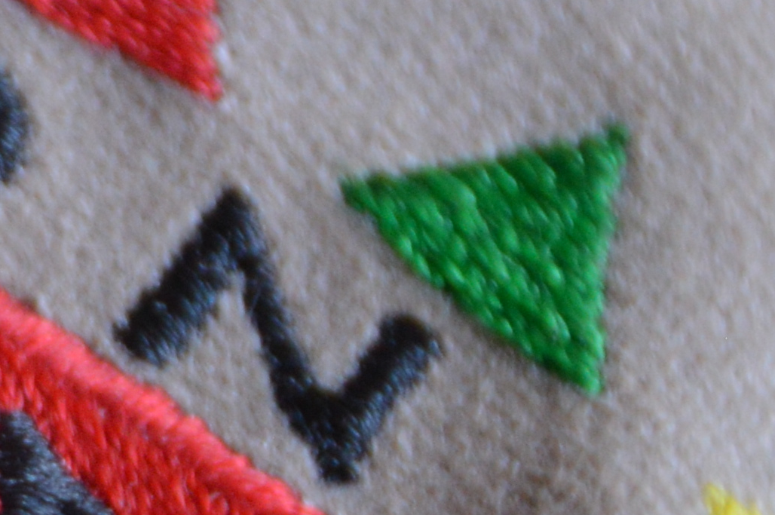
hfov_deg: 2.2
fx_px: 19825
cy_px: 350
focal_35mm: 922
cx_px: -665
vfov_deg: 1.5
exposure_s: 1/60
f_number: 5.3
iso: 640
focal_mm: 105
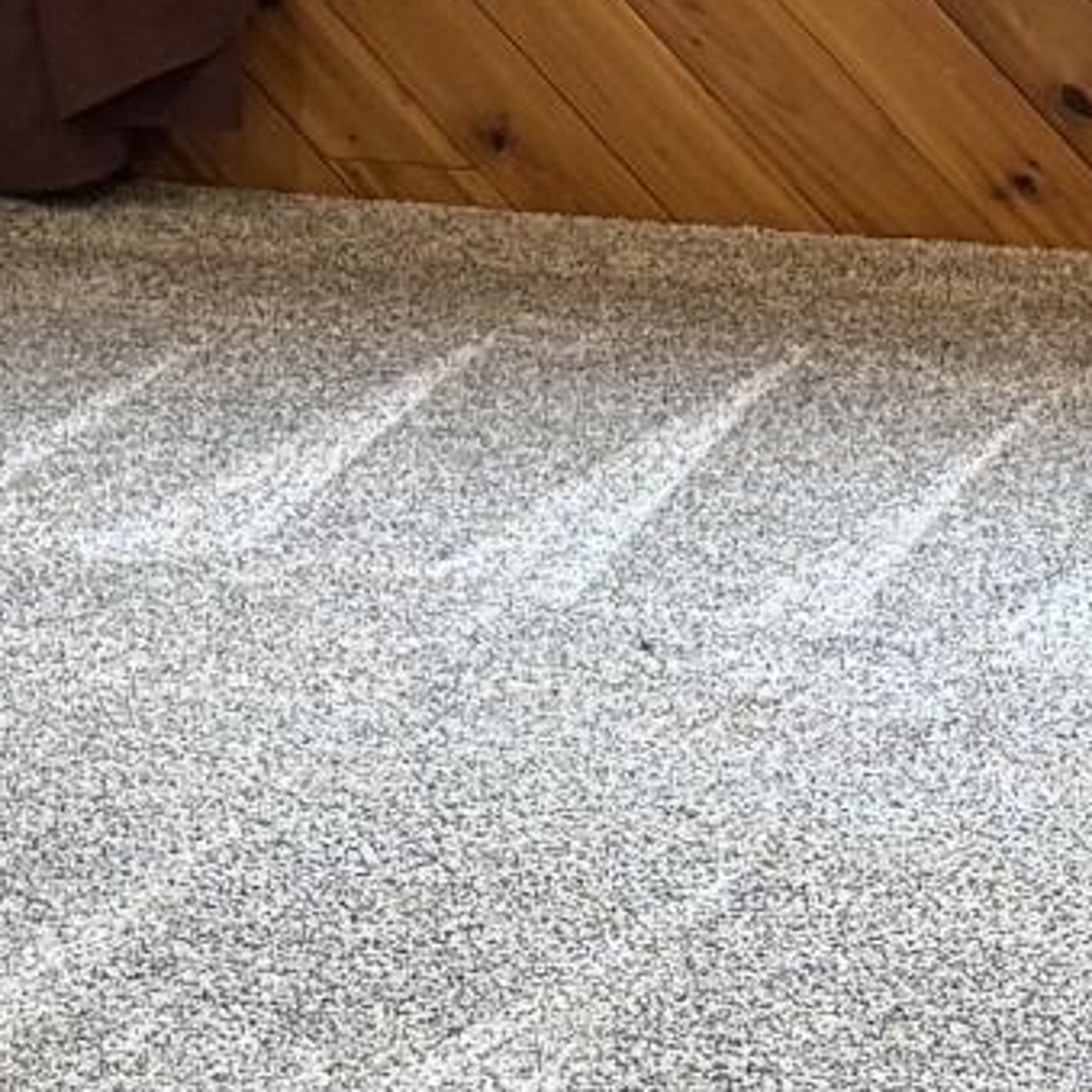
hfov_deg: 9.2
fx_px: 6710
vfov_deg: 9.1
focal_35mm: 188
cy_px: -467
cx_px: 1079
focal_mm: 6.76
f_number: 1.78
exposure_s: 1/60
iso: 250
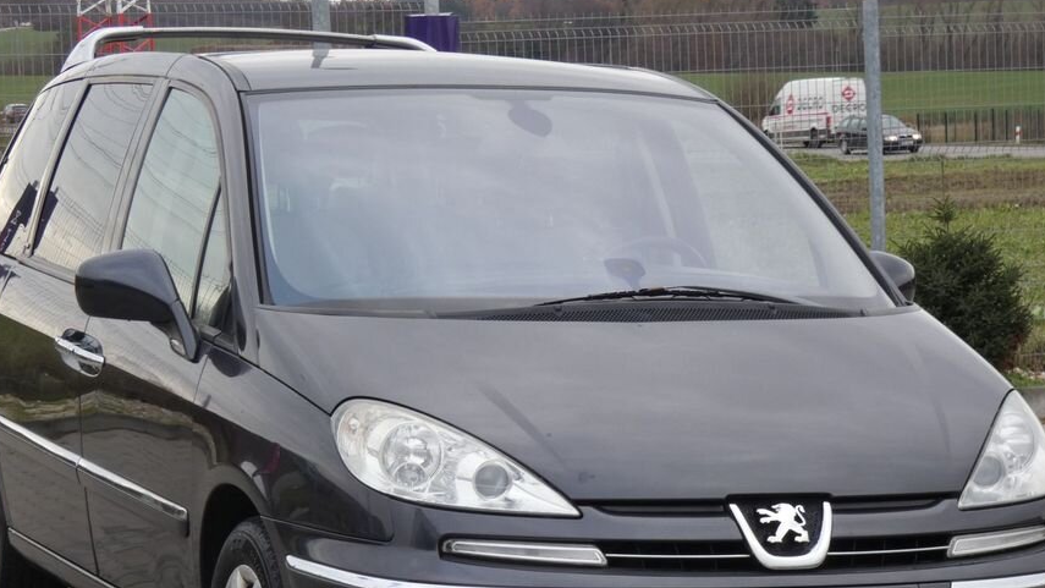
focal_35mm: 124
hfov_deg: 17.3
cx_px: 515
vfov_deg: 9.8
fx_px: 3436
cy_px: 433
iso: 80
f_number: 5.6
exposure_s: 1/80
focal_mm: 17.1
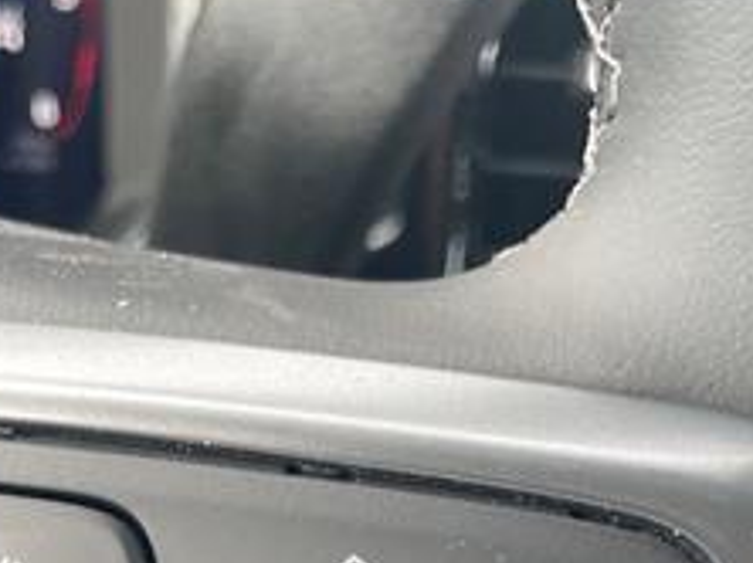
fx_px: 1630
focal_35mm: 75
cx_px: 220
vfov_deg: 18.1
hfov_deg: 25.8
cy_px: 766
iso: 100
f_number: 1.6
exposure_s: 1/121
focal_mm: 4.2
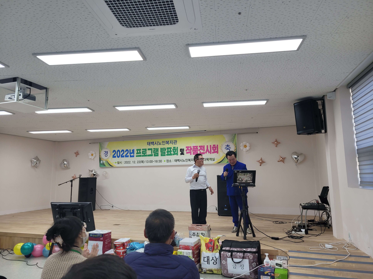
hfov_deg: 67.3
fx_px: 280
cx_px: 186
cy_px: 140
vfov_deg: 53.1
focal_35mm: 26
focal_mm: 5.4
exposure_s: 1/120
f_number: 1.8
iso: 80
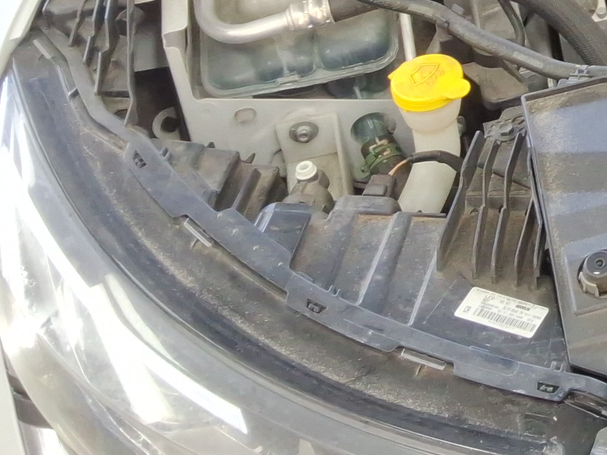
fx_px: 1560
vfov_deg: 15.2
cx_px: 908
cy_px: -254
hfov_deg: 19.3
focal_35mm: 89
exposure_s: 1/40
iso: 48
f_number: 1.9
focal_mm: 2.91
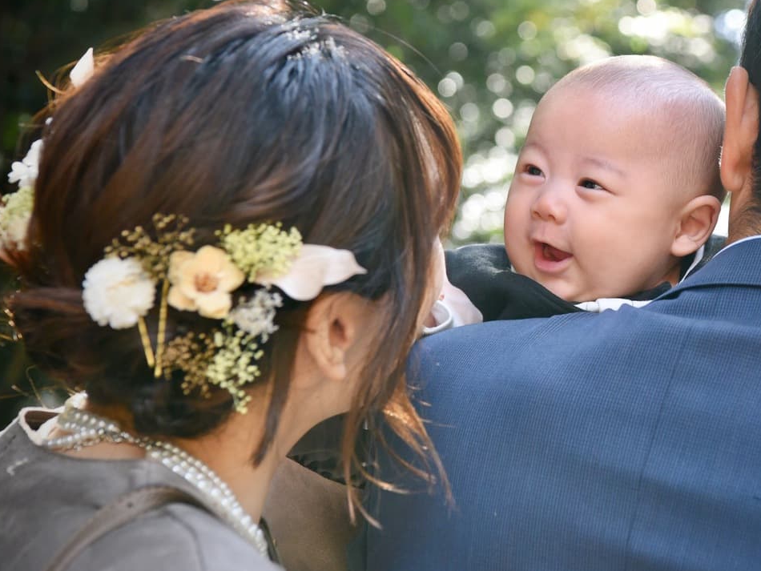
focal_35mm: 102
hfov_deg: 19.1
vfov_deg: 14.5
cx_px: 567
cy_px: 198
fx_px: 2243
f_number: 5.6
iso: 1250
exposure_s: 1/320
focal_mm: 70
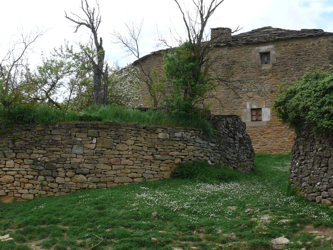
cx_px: 178
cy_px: 120
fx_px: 683
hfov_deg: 27.4
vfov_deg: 20.7
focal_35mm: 71
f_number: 5.6
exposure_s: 1/250
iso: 100
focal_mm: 7.7
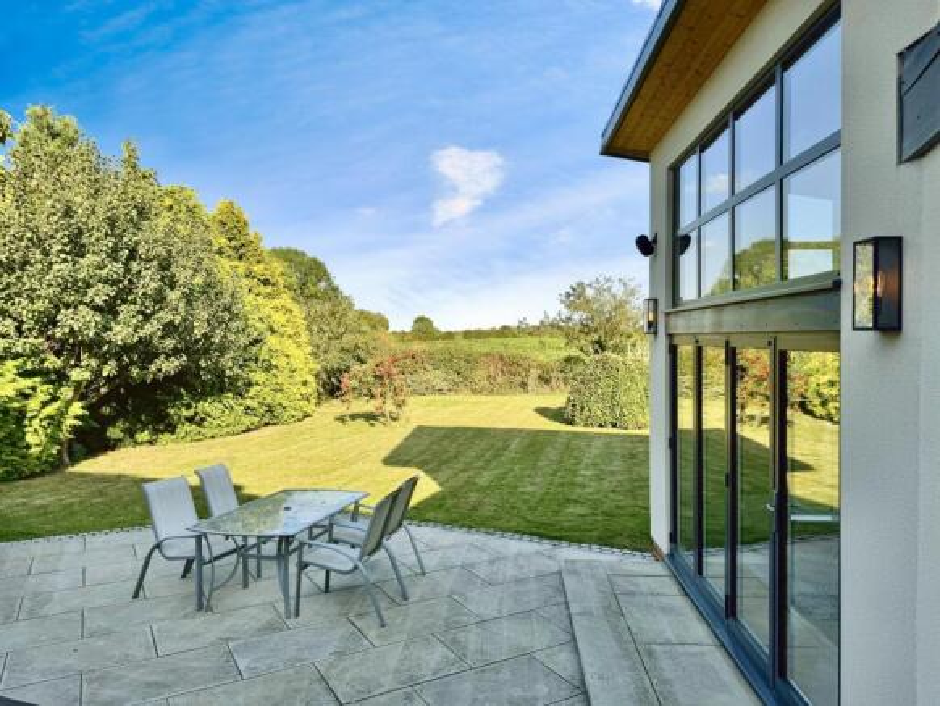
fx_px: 652
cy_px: 353
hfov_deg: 71.6
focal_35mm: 24
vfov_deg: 56.9
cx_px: 470
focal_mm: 6.76
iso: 80
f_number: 1.78
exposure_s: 1/2959
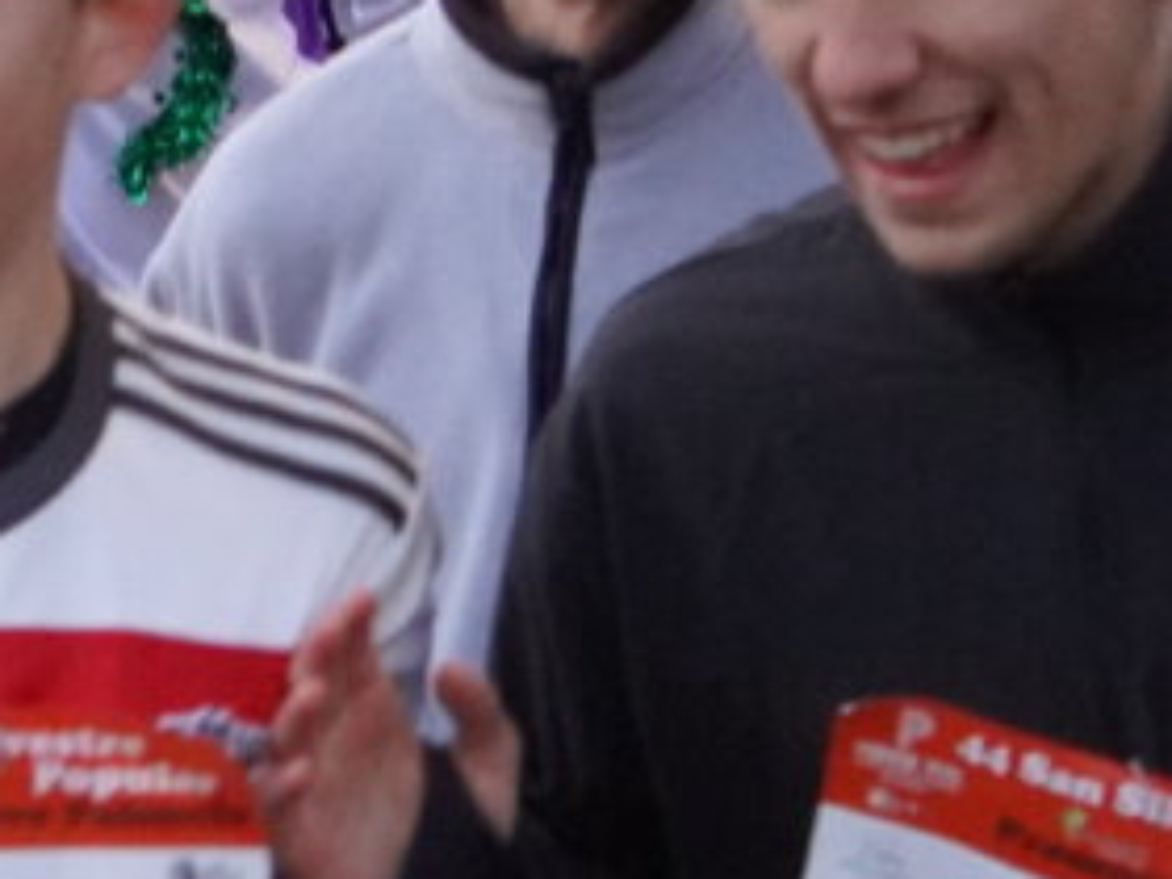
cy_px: -77
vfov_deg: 4.1
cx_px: -1092
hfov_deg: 5.4
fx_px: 12297
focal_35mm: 363
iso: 5000
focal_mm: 55
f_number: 4.5
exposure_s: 1/160
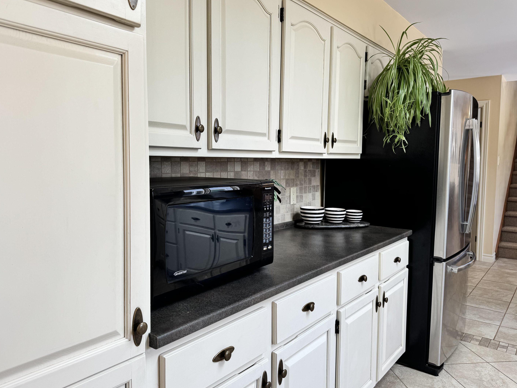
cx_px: 240
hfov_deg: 67.2
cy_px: 190
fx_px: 388
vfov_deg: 53.1
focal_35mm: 26
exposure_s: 1/120
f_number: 1.78
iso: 80
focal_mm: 6.76
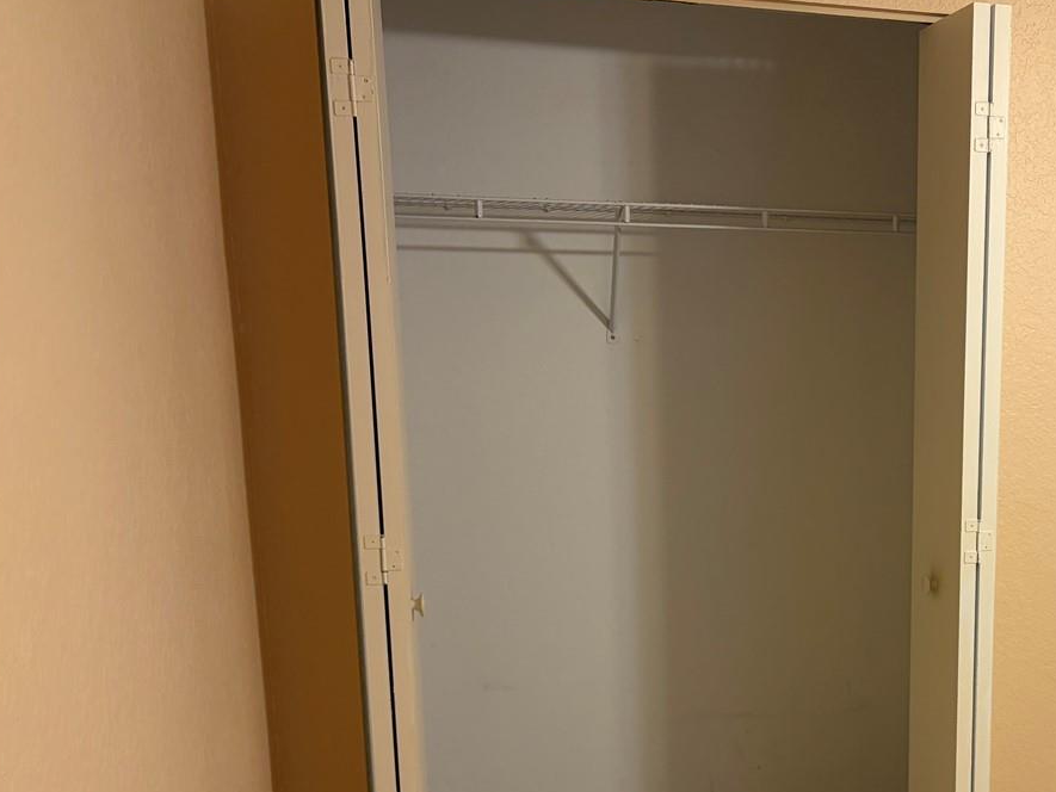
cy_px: 610
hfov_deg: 37.9
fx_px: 1434
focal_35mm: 47
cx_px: 939
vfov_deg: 30.3
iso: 100
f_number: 1.6
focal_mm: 5.96
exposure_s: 1/60
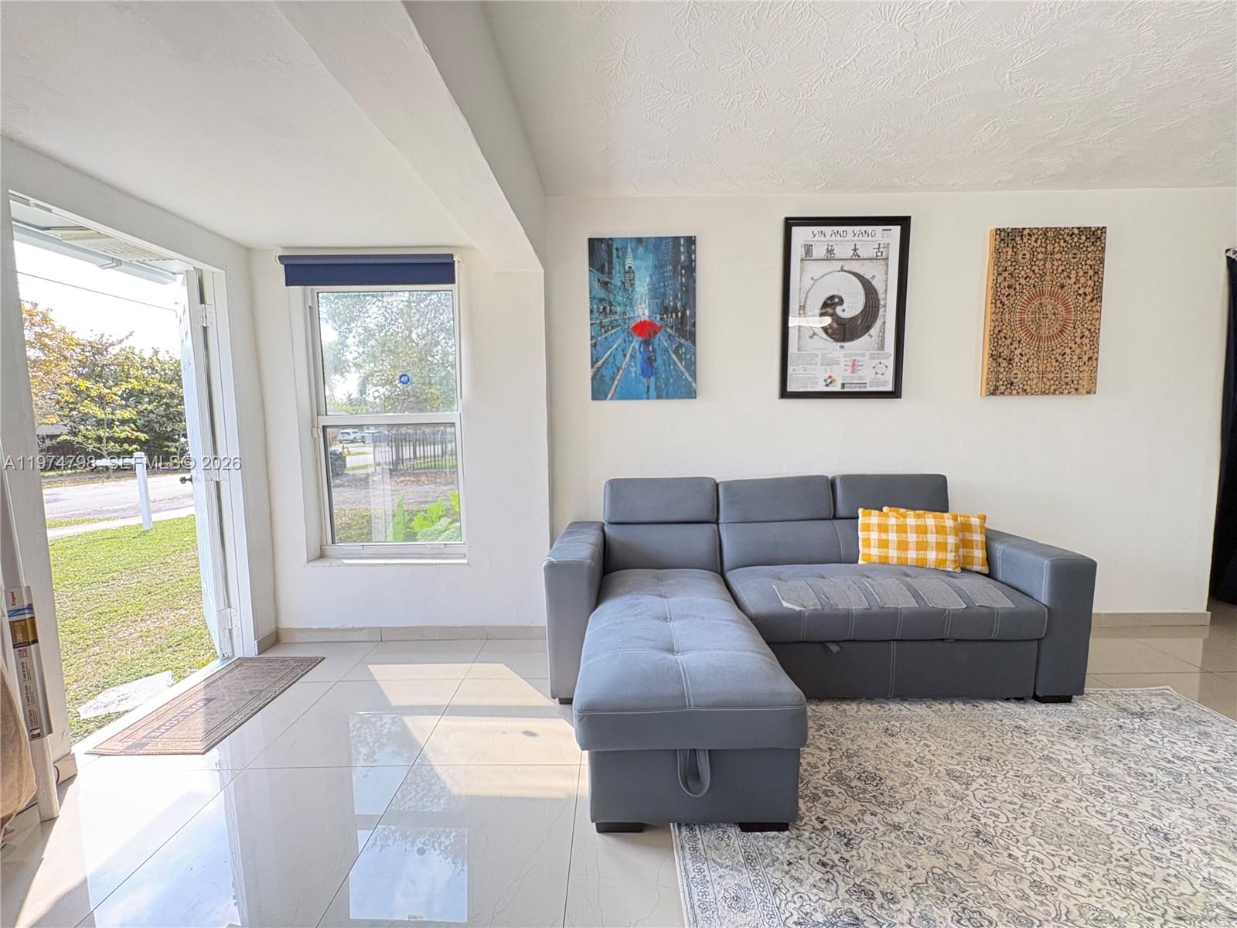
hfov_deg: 102.1
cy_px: 464
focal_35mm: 14
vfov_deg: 85.7
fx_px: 500
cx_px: 618
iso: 200
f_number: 2.2
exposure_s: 1/99
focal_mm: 2.22
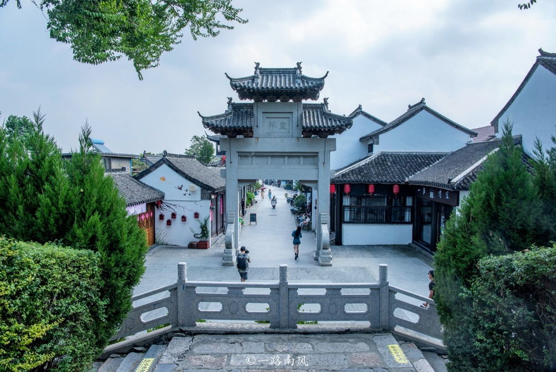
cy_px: 186
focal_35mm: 24
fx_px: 371
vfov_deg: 53.2
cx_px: 278
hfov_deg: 73.7
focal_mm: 24
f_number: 11
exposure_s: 1/80
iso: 100
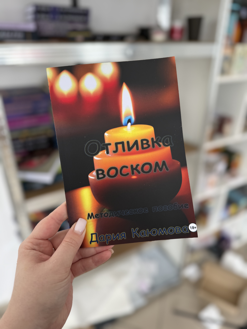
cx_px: 124
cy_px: 164
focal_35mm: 24
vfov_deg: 71.6
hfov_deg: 56.8
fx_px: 228
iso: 80
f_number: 1.78
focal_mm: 6.76
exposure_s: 1/154
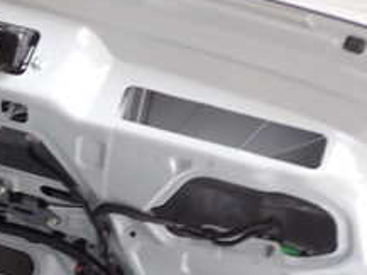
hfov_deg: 22.6
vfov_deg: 16.9
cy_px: 348
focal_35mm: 83
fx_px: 880
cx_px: -5
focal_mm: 5.4
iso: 200
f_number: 2.3
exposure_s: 1/40
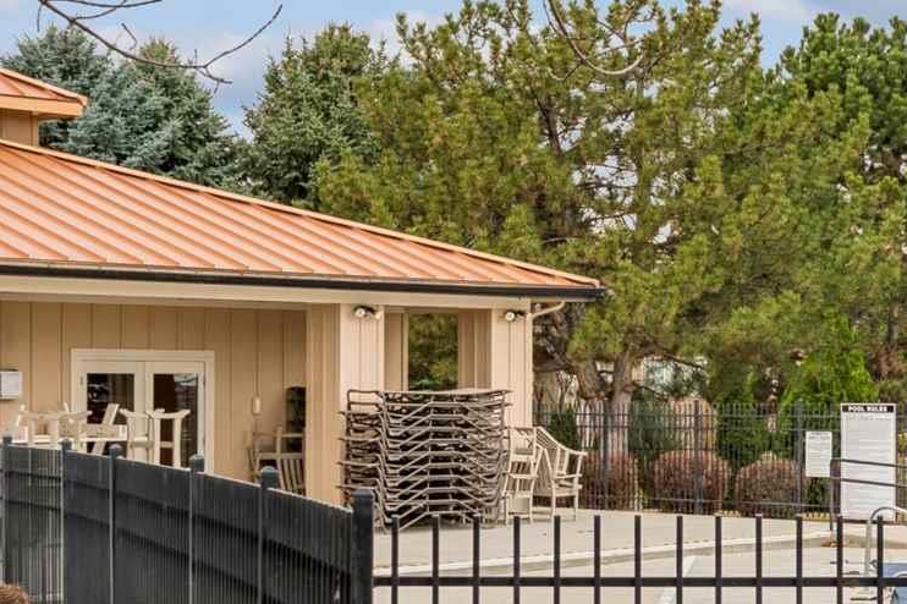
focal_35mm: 91
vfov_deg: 15.0
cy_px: 470
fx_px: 2285
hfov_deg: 21.9
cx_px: 840
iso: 100
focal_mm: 21.9
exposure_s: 1/80
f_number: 5
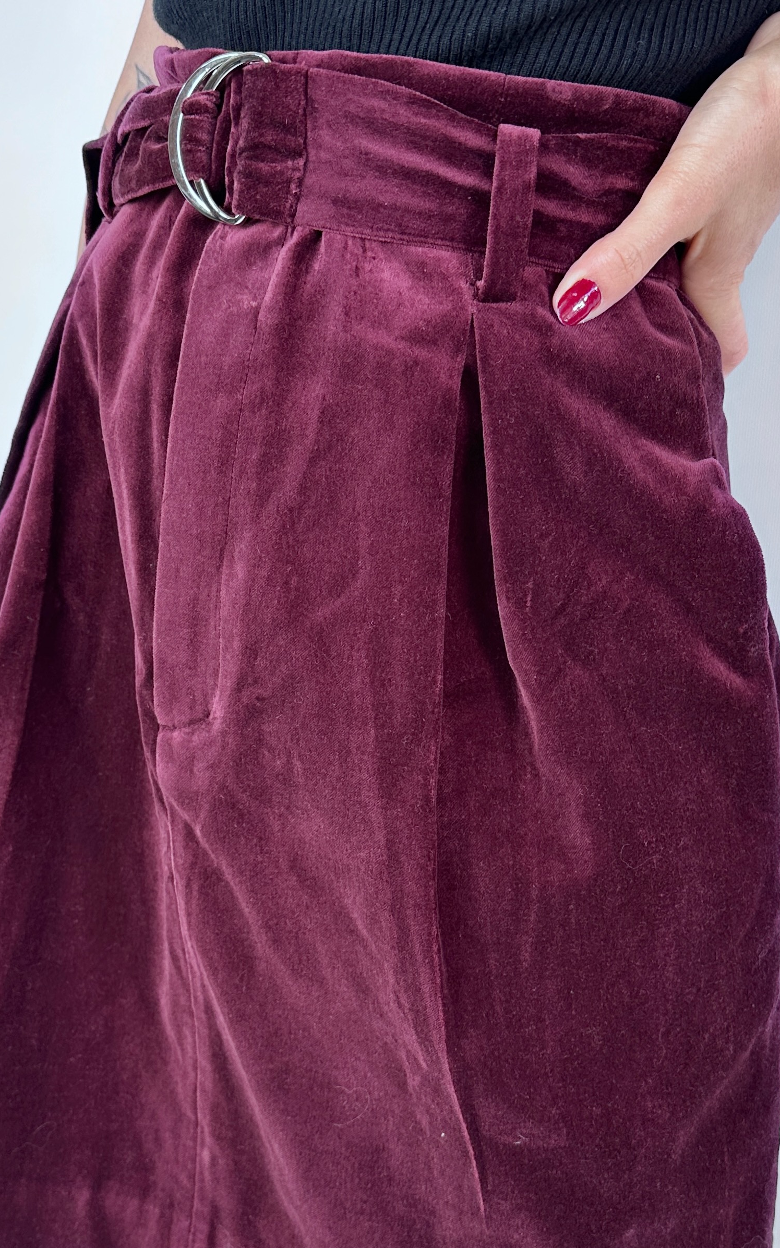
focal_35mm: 31
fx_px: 1054
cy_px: 710
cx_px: 385
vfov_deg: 61.0
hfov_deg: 40.6
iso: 50
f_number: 1.78
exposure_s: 1/116
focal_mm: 6.86
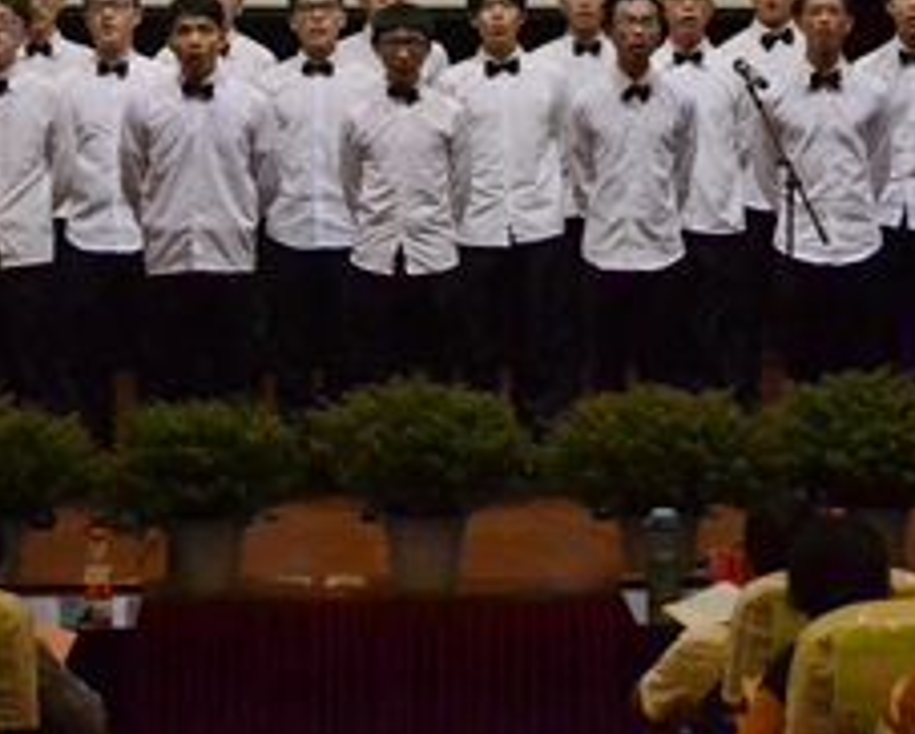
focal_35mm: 130
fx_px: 3530
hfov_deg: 14.8
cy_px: 24
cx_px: 423
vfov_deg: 11.8
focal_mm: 35
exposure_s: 1/125
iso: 3200
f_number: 5.6
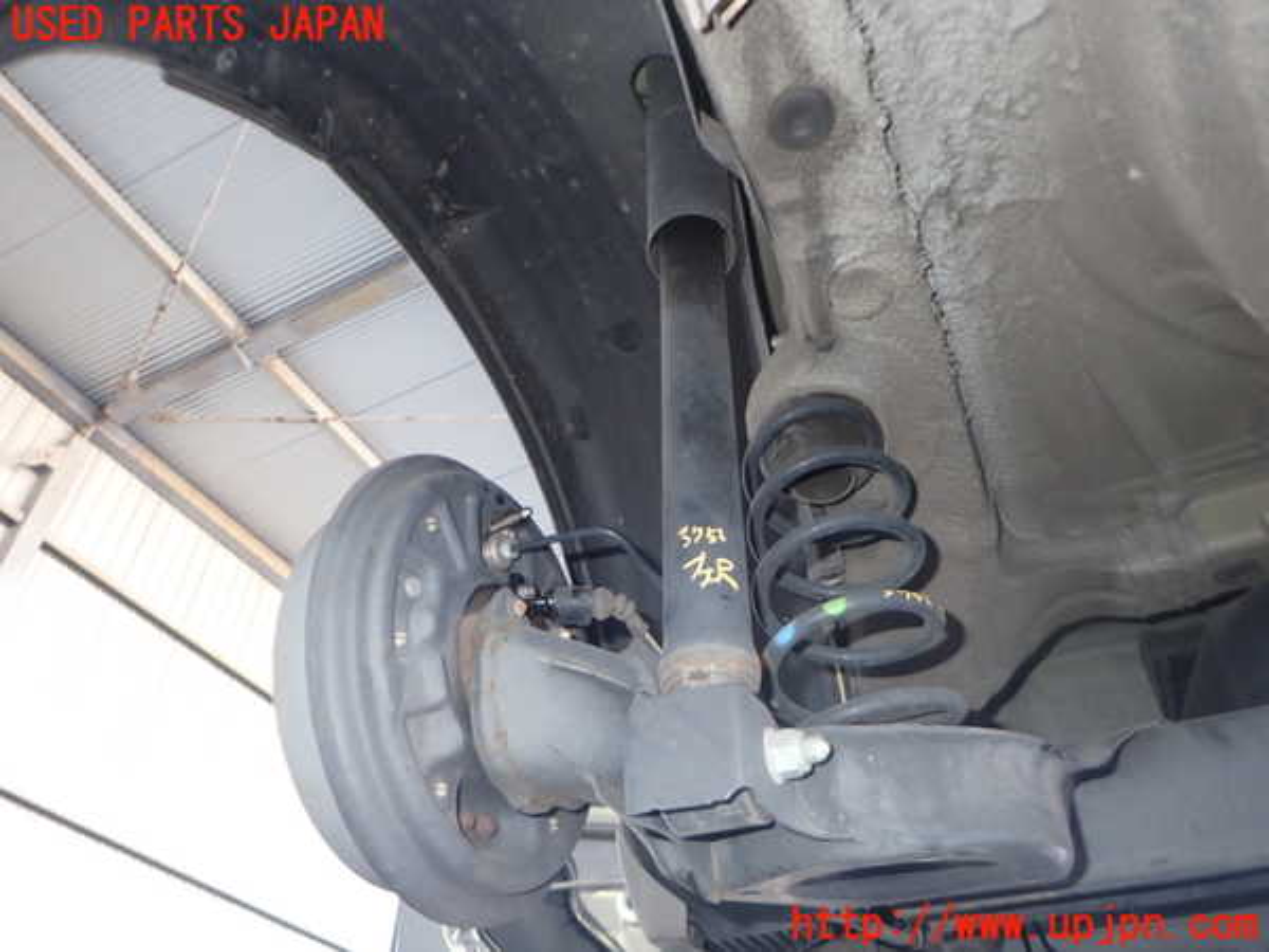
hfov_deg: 69.4
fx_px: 916
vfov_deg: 54.9
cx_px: 634
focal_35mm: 25
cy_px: 476
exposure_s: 1/30
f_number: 2
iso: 200
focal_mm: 4.5
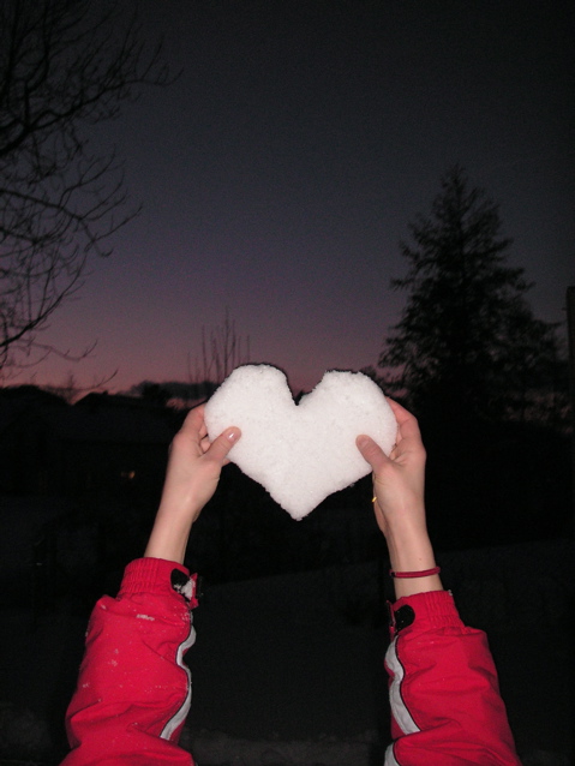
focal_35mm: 38
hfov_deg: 37.7
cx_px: 288
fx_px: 841
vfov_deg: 49.0
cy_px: 383
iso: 160
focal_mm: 6.3
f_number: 3.3
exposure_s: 1/45
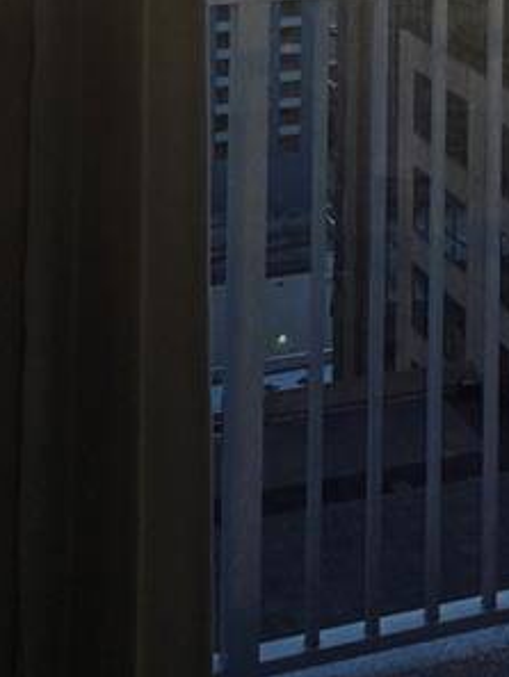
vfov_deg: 18.5
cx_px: 507
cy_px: -358
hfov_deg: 15.6
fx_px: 1822
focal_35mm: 93
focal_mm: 5.4
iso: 25
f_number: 1.8
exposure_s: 1/978
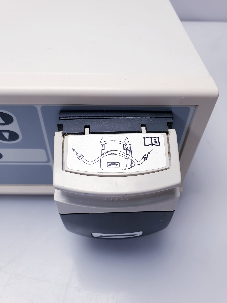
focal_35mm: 26
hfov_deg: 53.1
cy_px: 152
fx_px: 227
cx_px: 114
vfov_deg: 67.3
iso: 50
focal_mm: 4.3
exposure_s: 1/50
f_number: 2.4
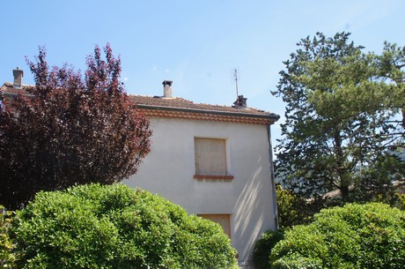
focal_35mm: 36
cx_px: 202
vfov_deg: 36.7
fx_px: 404
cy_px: 134
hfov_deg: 53.2
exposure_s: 1/60
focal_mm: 24
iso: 100
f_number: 11
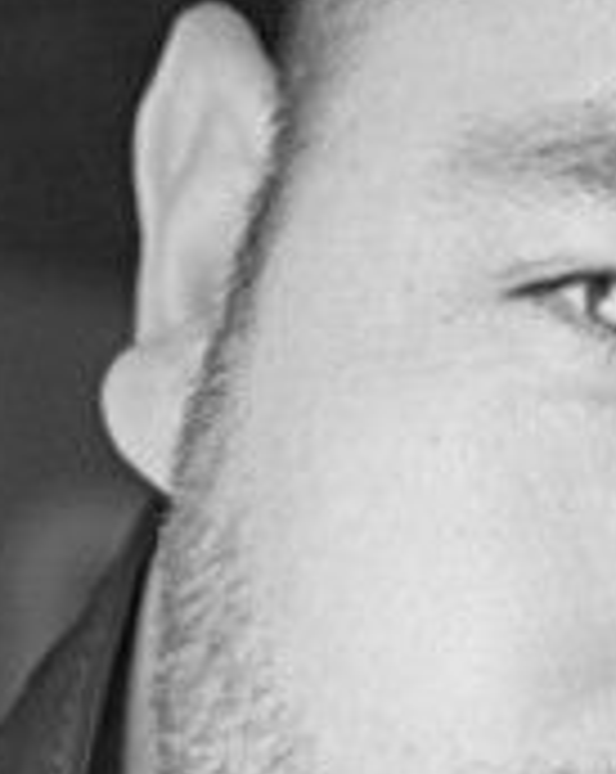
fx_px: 7724
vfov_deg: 5.7
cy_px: 1080
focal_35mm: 338
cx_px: 841
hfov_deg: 4.5
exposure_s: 1/180
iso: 200
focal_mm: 55
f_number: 4.8
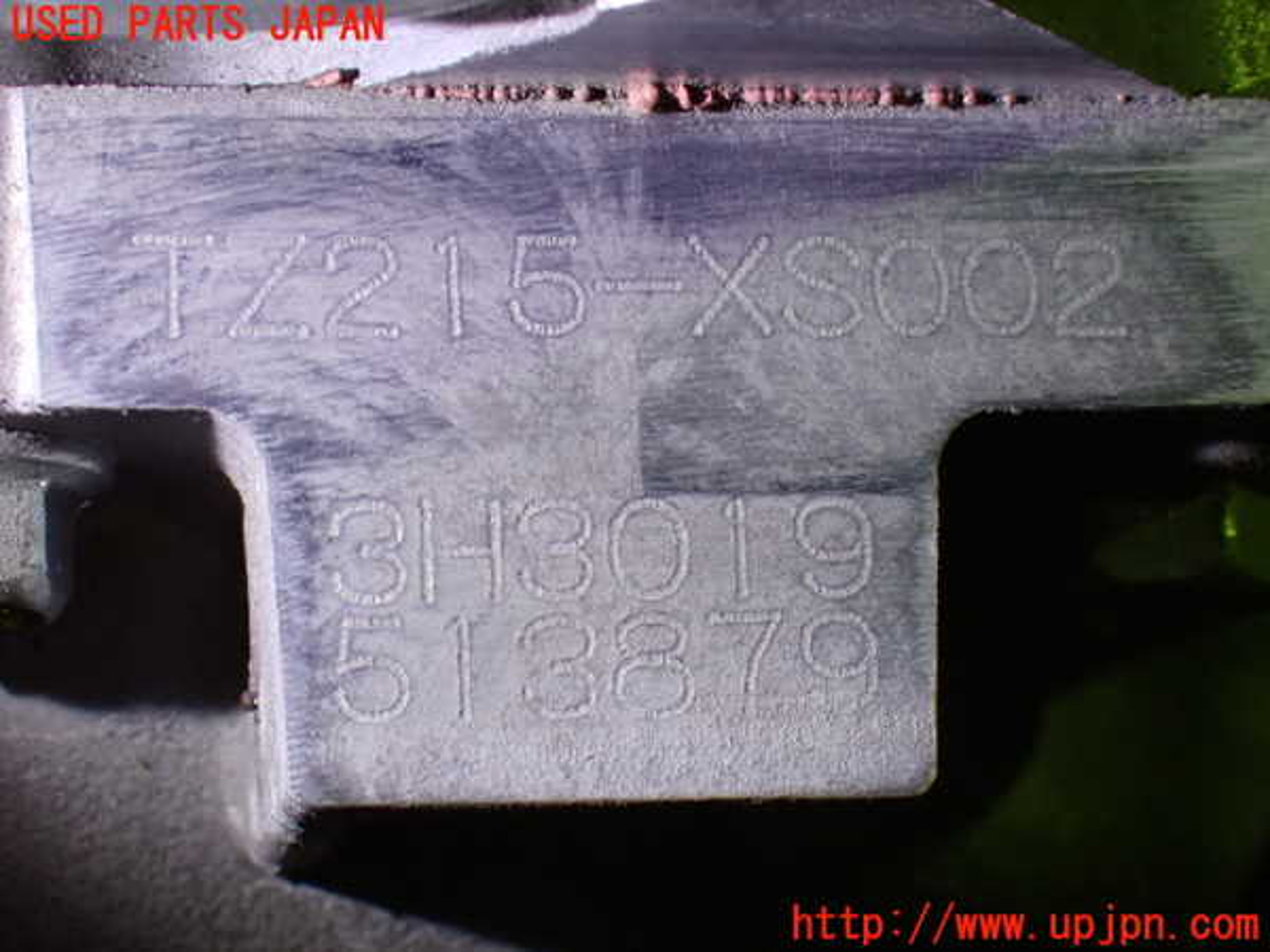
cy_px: 476
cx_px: 635
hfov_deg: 19.6
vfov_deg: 14.8
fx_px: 3669
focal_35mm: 100
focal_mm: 18
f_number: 4.9
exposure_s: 1/100
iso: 1250
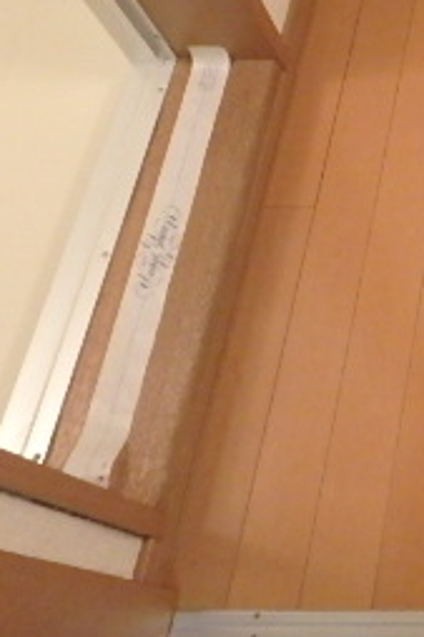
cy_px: 68
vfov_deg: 34.3
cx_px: 720
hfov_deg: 19.6
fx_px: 973
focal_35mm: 55
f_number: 3.5
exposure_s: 1/30
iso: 800
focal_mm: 3.7
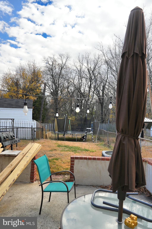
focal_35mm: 24
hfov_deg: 53.1
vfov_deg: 73.7
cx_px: 76
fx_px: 152
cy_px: 114
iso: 100
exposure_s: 1/60.2
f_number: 4
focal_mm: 16
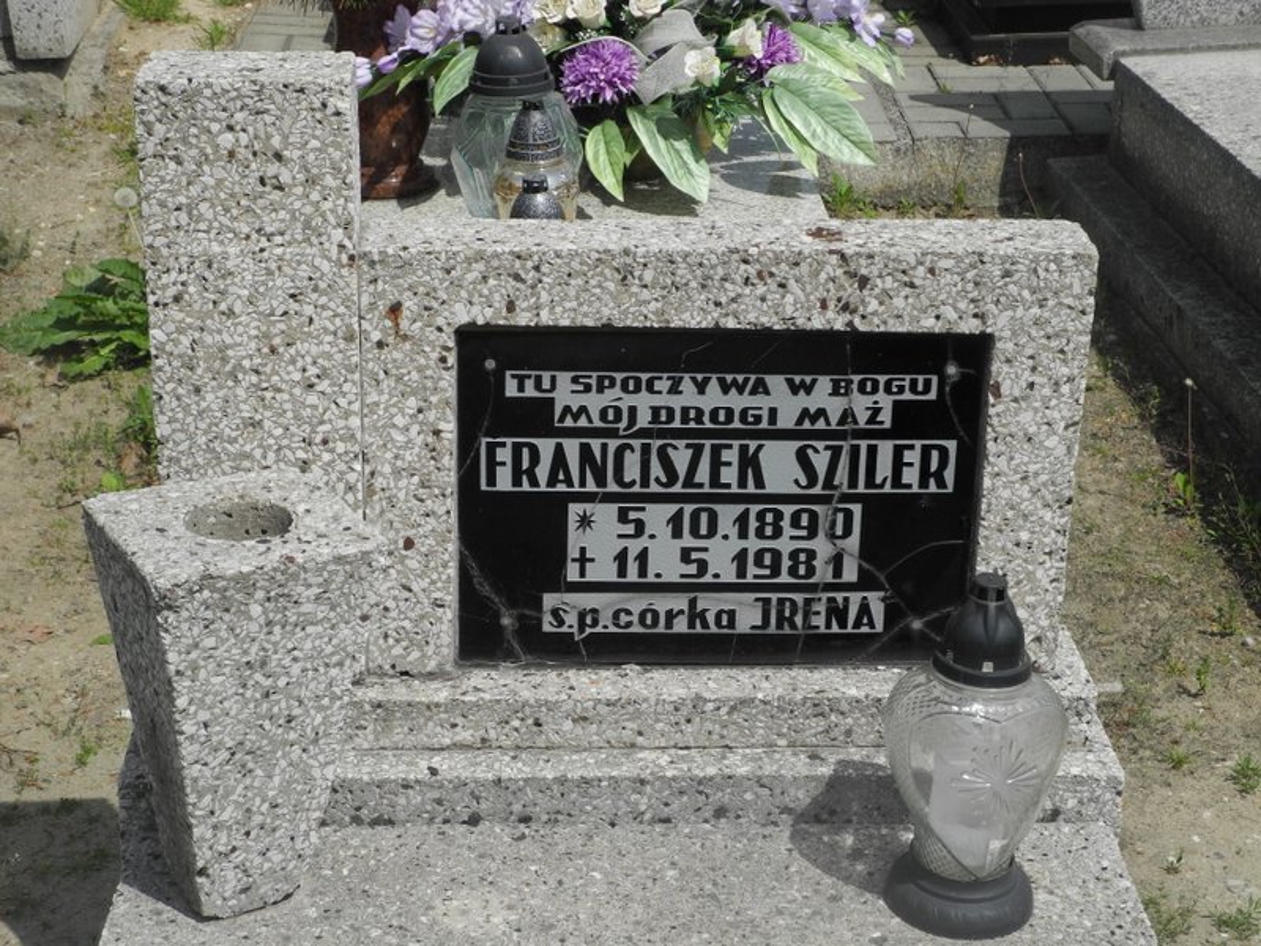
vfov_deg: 21.6
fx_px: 2477
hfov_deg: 28.6
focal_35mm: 68
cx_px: 630
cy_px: 473
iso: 100
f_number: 5
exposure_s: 1/1000
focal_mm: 14.5
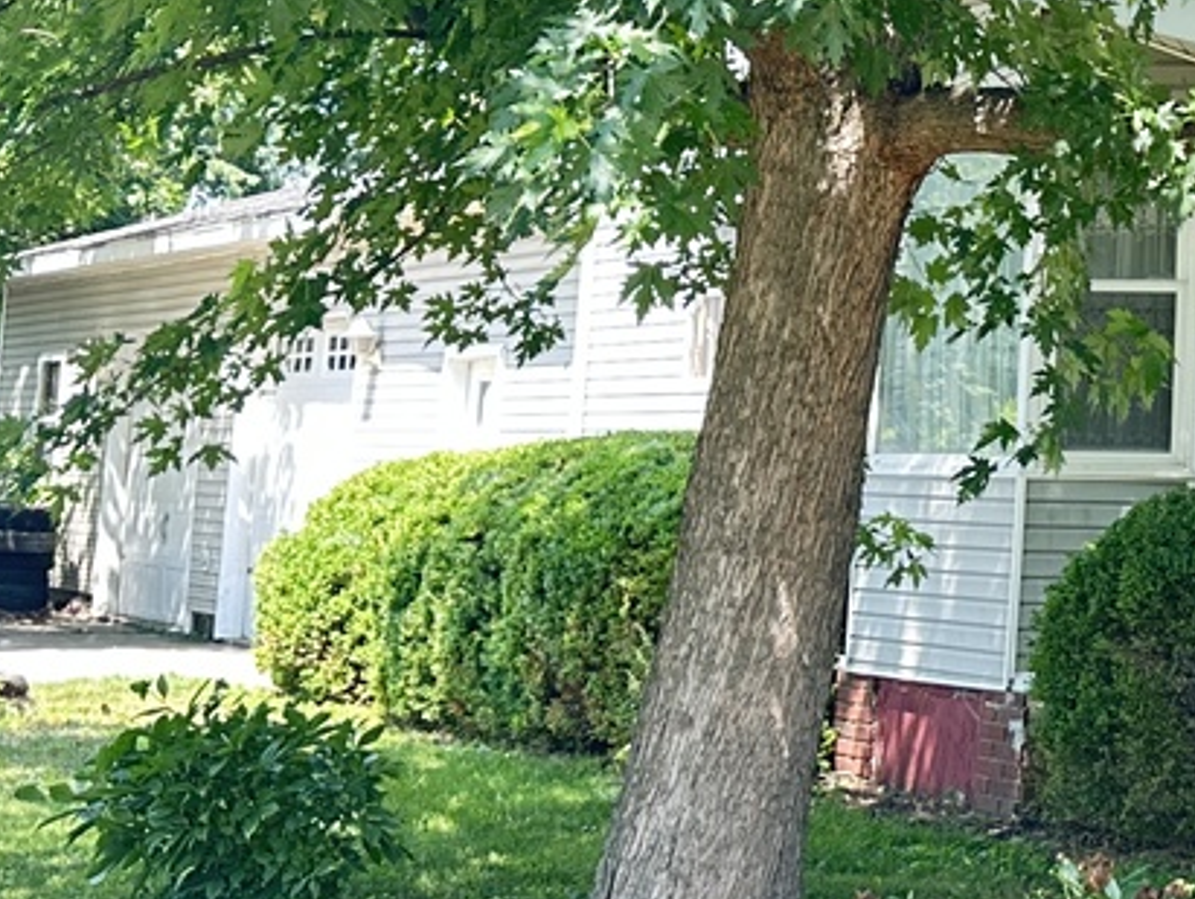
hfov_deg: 21.5
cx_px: 1448
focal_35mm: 84
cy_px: 44
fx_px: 2902
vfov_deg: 17.3
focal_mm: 6.86
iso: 80
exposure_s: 1/194
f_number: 1.78
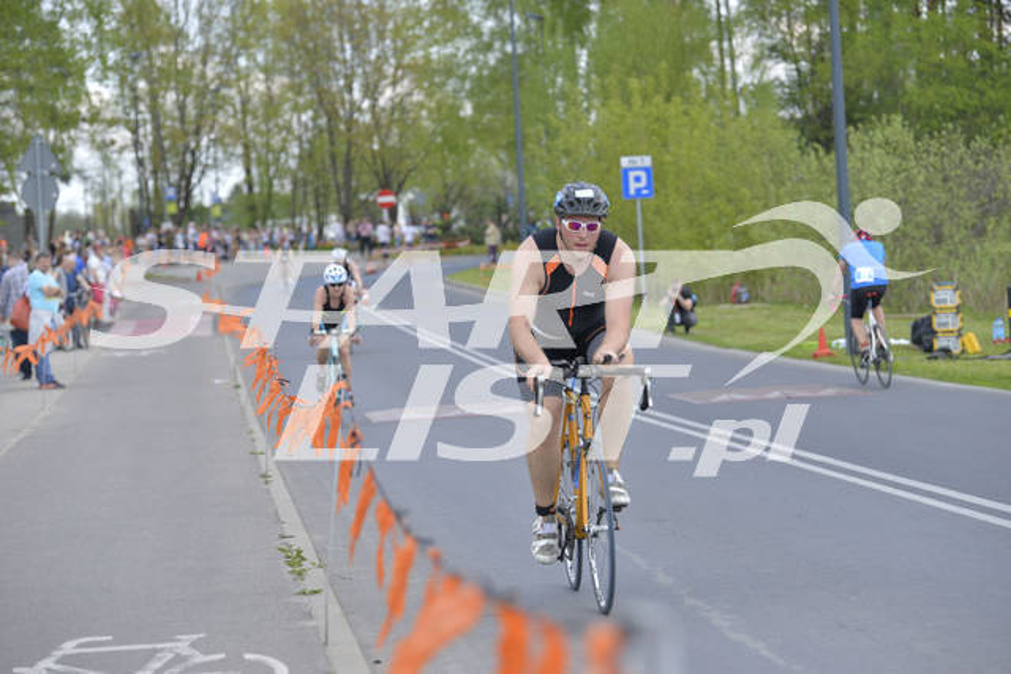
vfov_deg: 10.2
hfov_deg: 15.2
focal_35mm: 135
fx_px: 3792
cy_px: 337
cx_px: 506
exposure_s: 1/2500
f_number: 4
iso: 400
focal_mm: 135
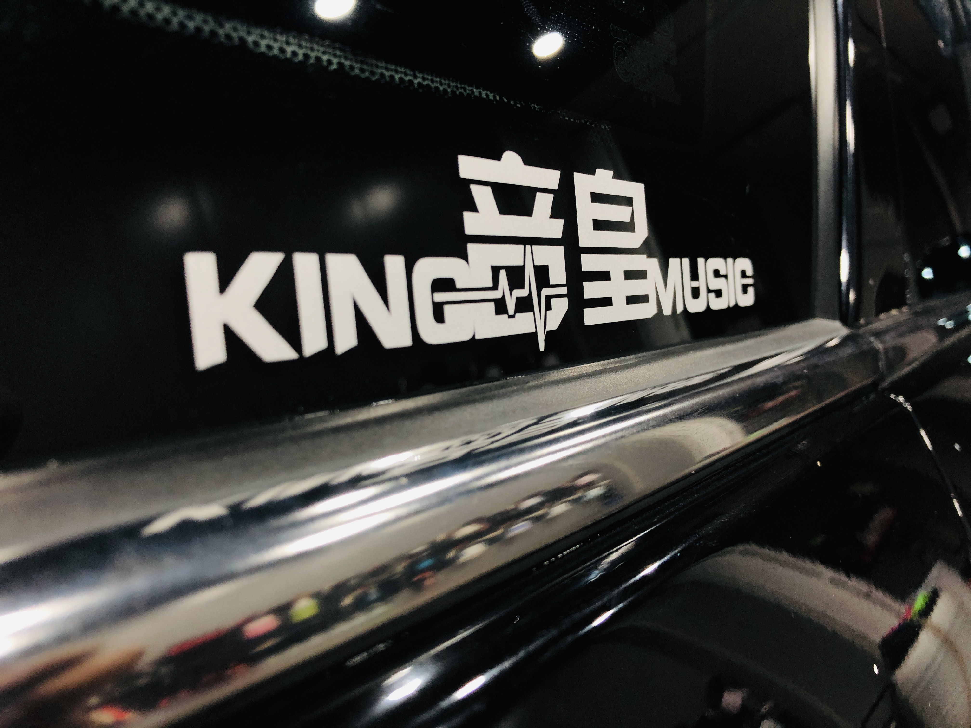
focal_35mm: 28
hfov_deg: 63.4
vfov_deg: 49.7
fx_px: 785
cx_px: 486
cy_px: 364
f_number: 1.8
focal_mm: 4
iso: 40
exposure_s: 1/20
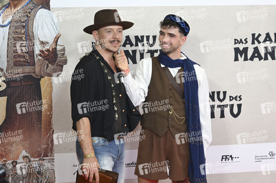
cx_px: 138
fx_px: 575
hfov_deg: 27.0
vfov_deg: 18.2
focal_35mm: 75
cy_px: 92
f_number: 5.6
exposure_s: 1/160
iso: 800
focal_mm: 75
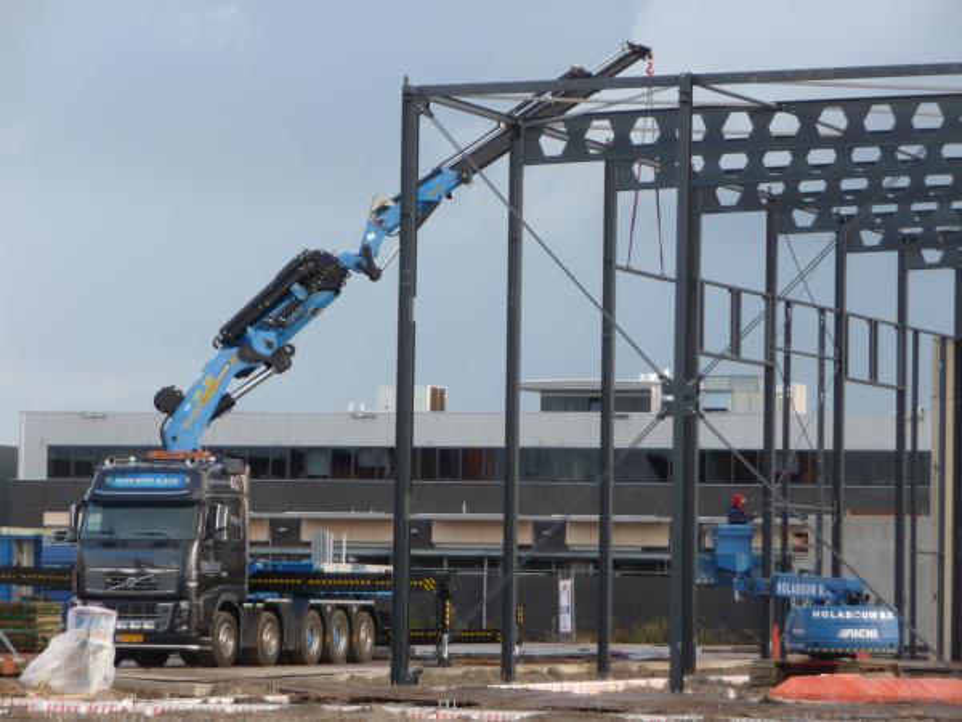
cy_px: 361
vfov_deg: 9.4
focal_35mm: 158
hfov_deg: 12.5
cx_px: 481
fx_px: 4391
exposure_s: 1/100
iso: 100
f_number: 4.8
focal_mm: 27.1
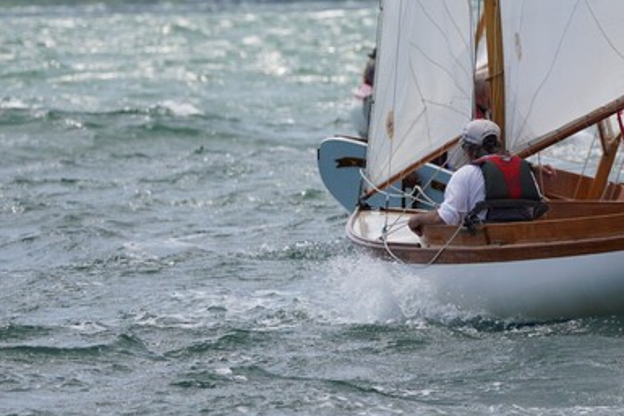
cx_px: 530
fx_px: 10577
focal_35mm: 610
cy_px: 138
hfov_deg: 3.4
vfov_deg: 2.3
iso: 200
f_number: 5.6
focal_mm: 196
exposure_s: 1/1250
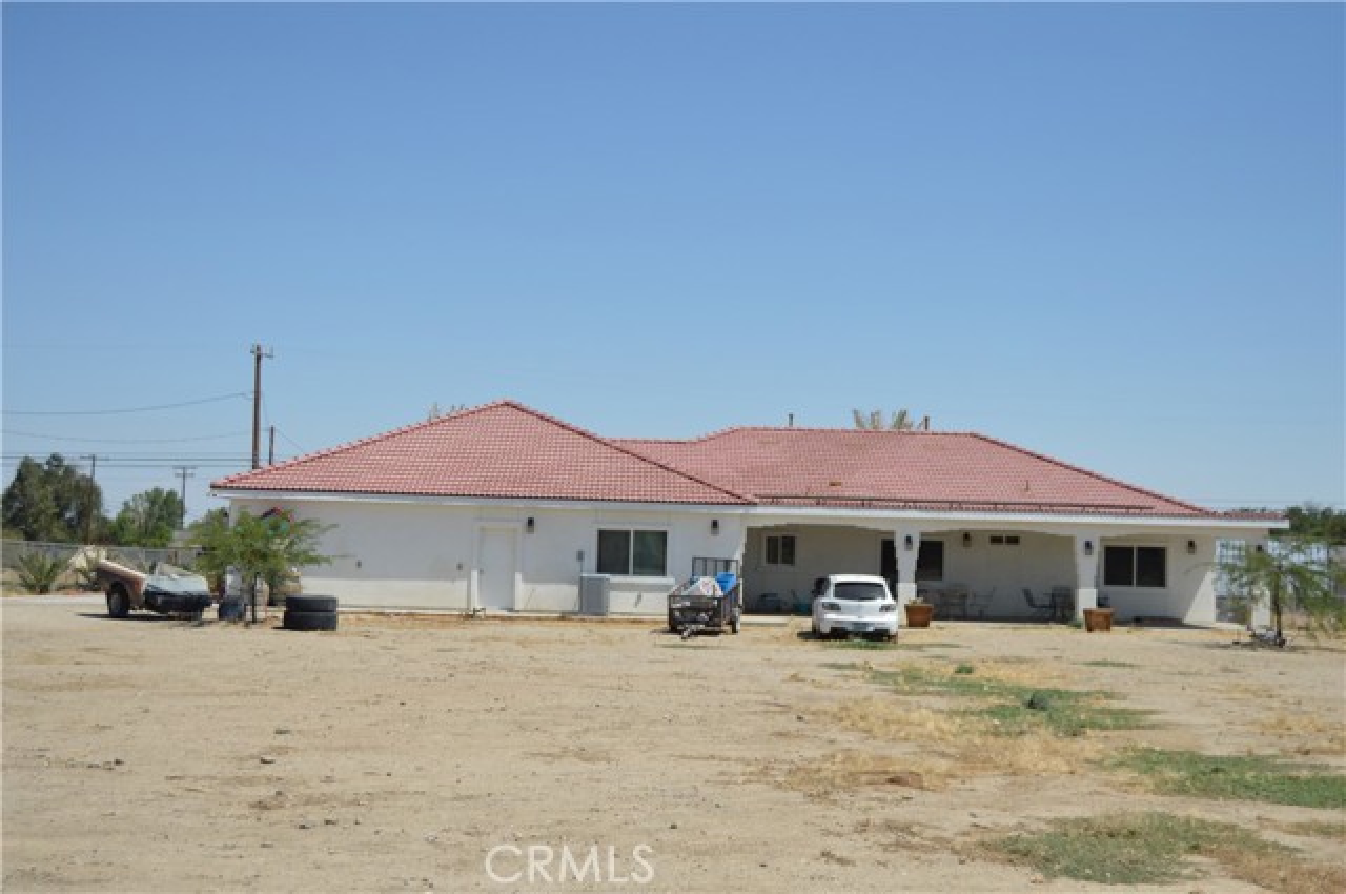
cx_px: 673
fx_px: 1792
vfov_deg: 28.0
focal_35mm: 48
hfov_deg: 41.2
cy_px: 447
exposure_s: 1/4000
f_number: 4.5
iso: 360
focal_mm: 32
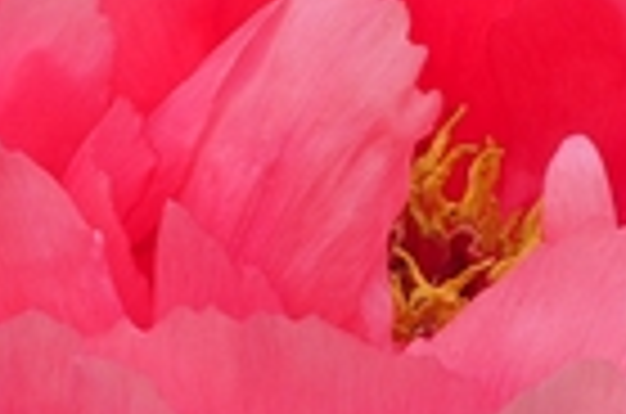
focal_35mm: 794
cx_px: 374
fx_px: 13767
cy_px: 209
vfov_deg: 1.7
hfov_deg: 2.6
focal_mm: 105
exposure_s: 1/13
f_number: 16
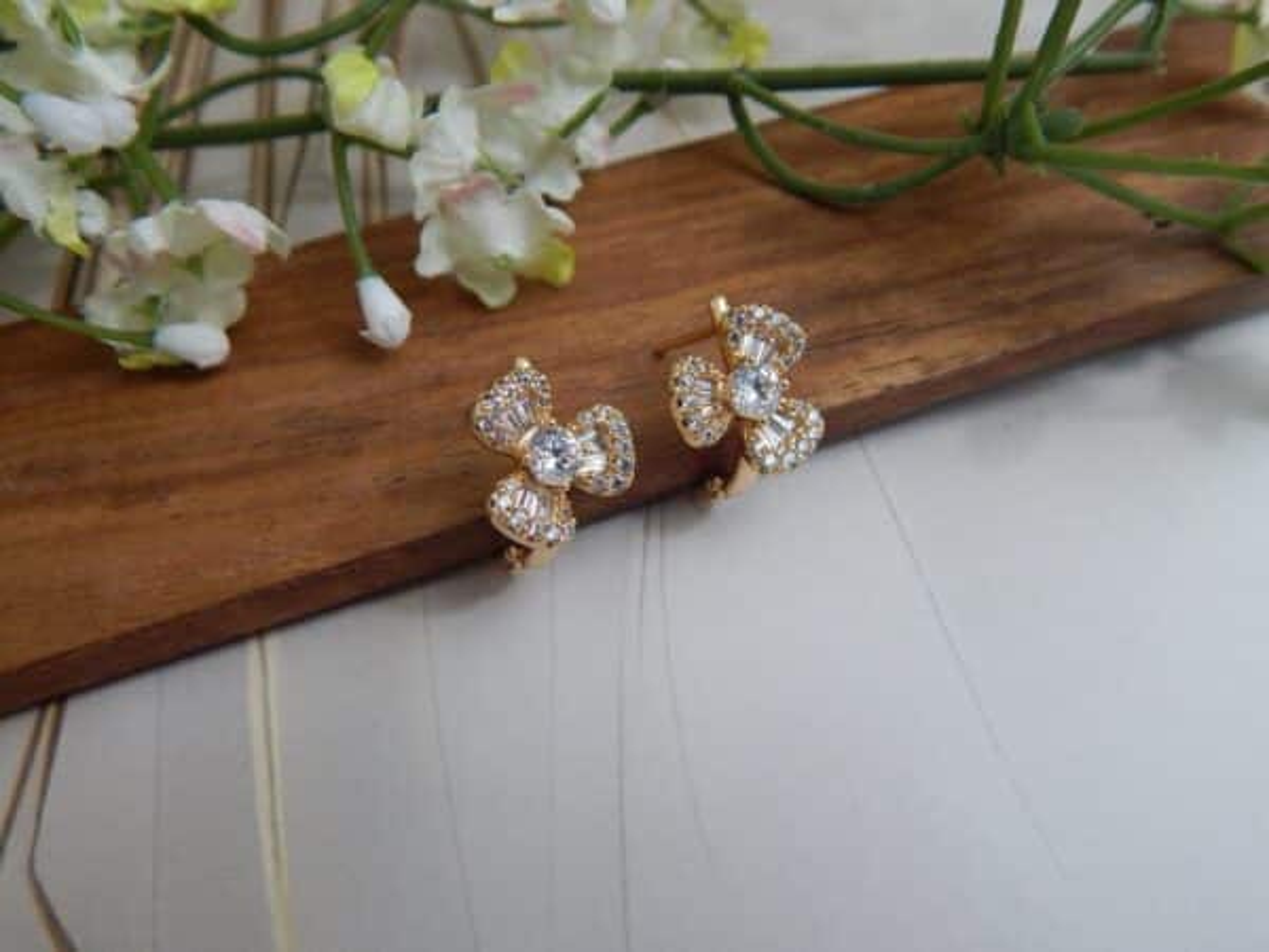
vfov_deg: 49.7
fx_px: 1026
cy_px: 476
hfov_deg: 63.4
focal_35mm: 28
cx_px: 634
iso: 250
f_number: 3.2
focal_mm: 5.1
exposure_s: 1/30
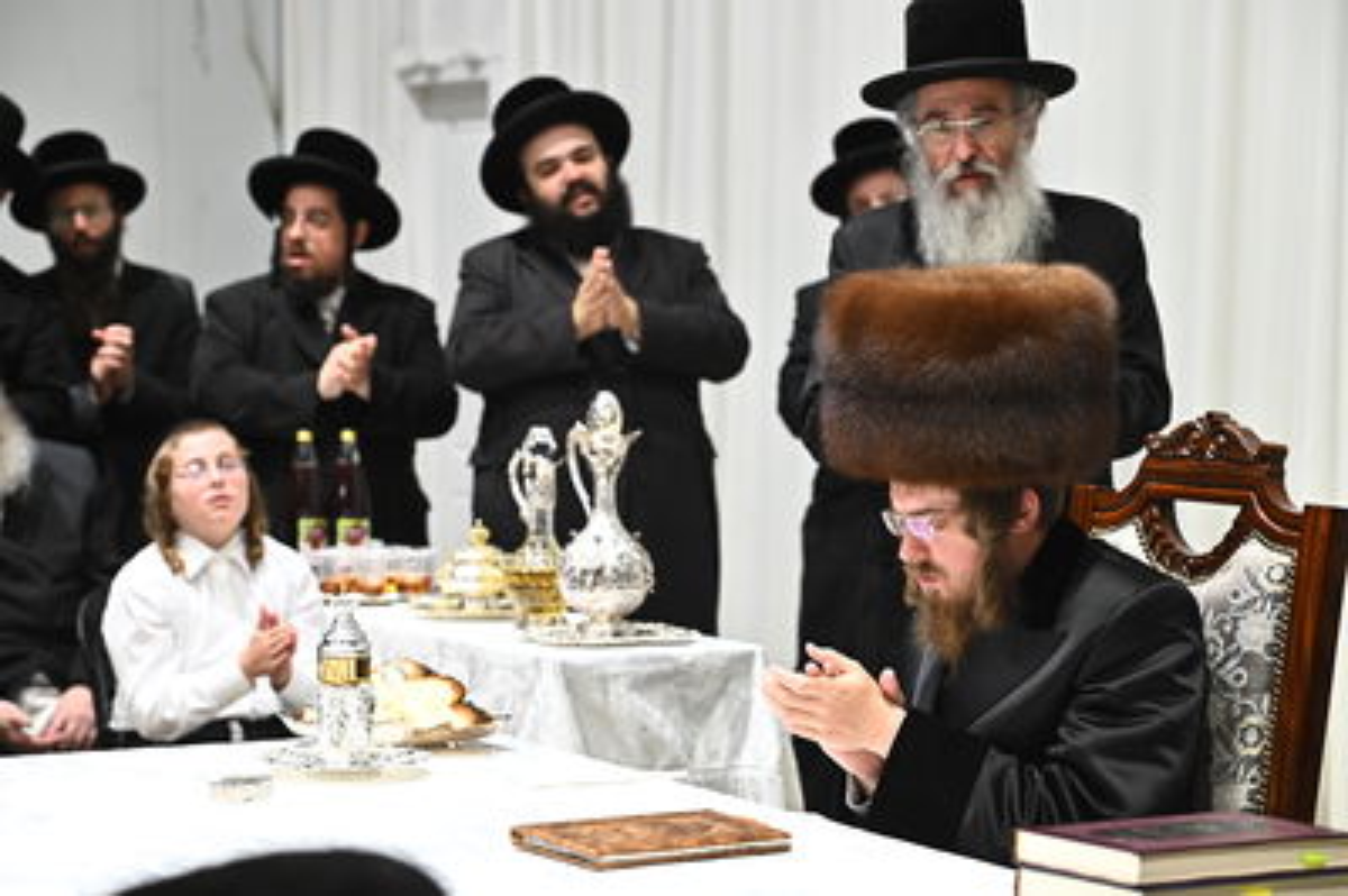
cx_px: 674
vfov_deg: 13.9
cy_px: 448
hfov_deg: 20.8
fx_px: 3666
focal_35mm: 98
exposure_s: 1/200
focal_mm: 98
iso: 3200
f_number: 5.6
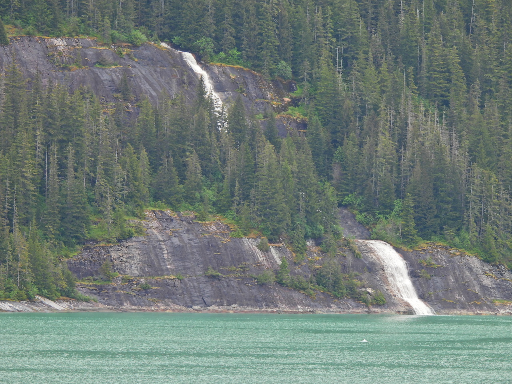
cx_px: 256
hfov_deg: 6.2
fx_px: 4733
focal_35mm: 320
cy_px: 192
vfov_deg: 4.6
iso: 100
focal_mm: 57.1
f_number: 5
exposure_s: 1/125
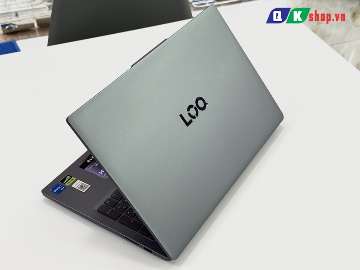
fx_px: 499
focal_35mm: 48
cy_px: 135
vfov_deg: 30.3
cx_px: 180
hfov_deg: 39.7
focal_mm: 6.76
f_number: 1.78
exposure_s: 1/100
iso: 50
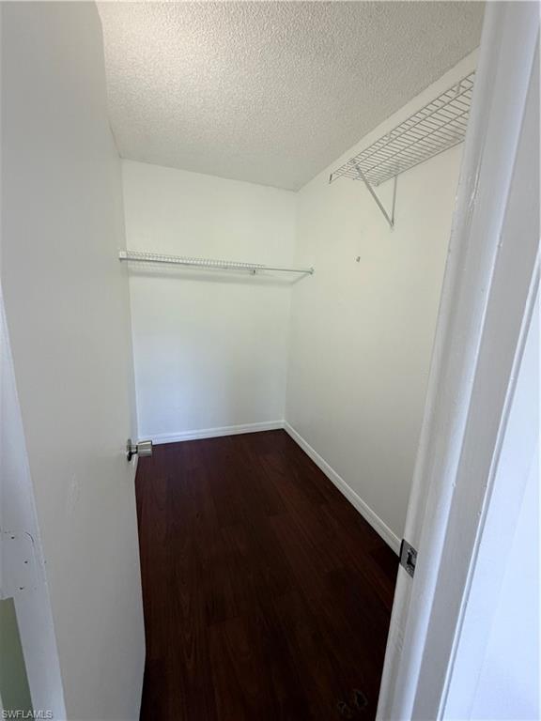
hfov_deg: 85.7
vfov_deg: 102.1
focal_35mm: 14
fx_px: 292
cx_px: 270
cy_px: 360
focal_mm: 2.22
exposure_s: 1/120
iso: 200
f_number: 2.2
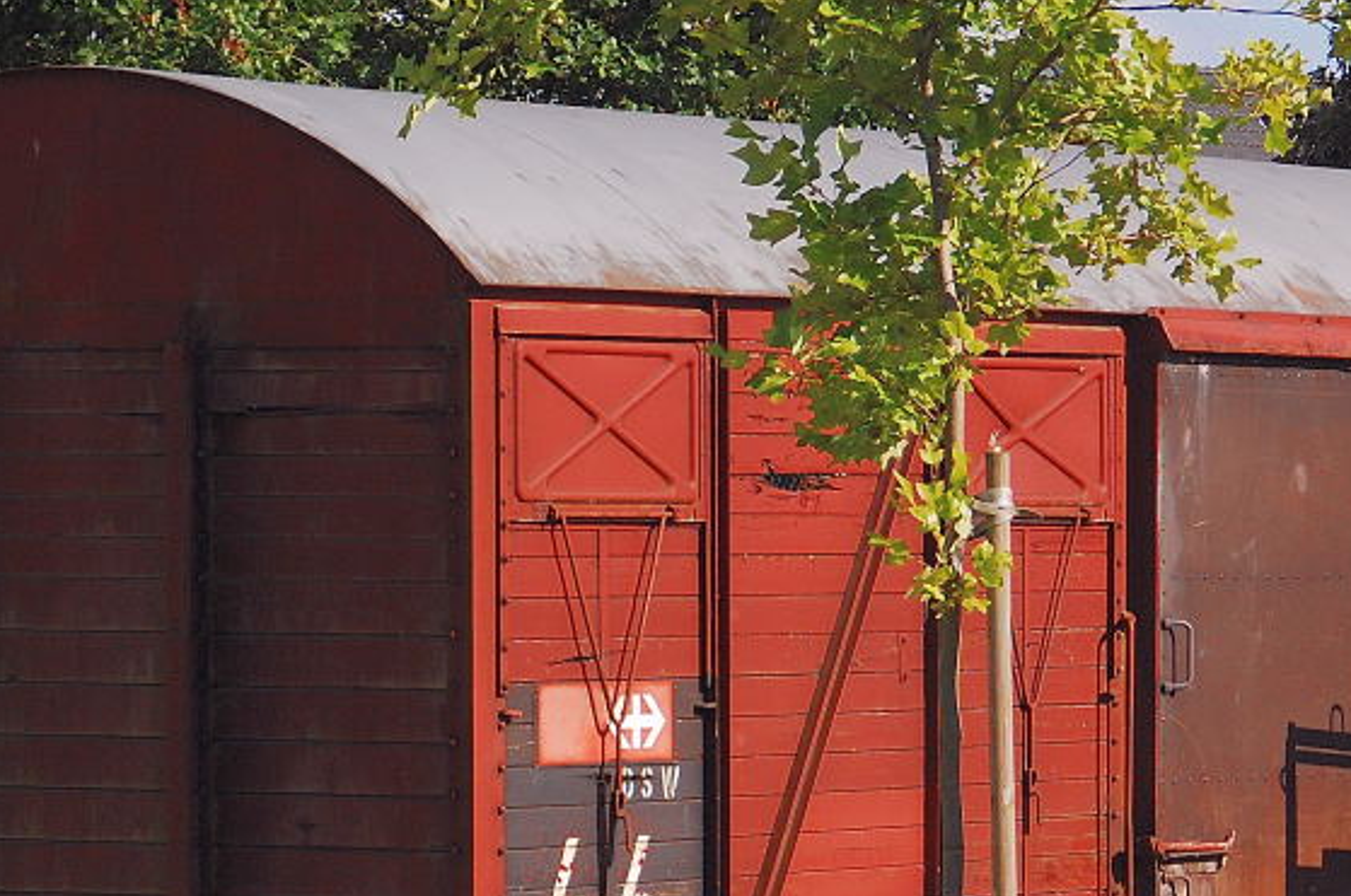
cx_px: 798
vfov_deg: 6.2
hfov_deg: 9.4
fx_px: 8244
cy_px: 699
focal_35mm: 220
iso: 800
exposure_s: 1/1600
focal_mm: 80
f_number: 8
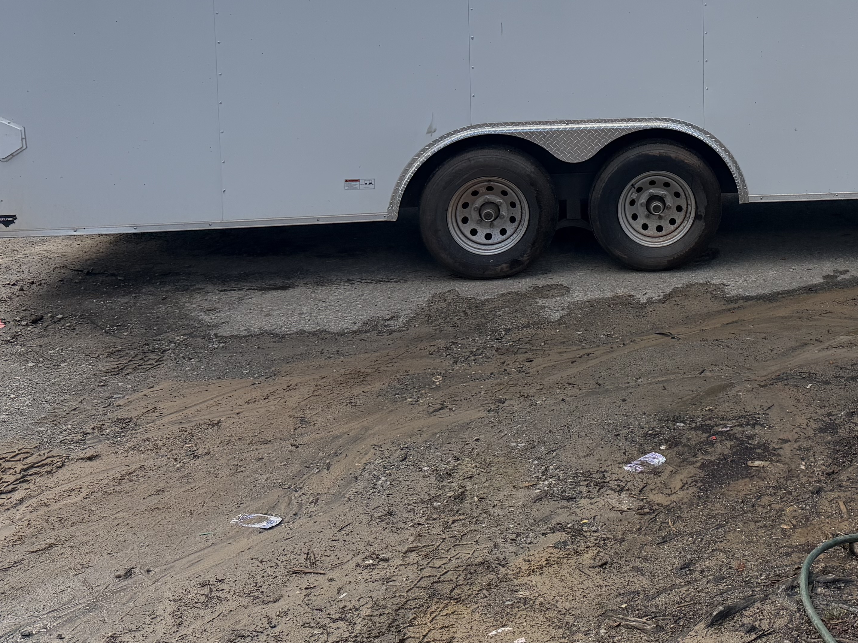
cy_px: 30
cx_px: 727
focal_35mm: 48
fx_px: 1190
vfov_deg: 28.7
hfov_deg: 37.7
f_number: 1.78
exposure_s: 1/2525
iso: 100
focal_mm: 6.76
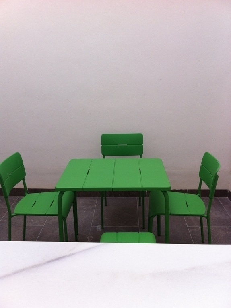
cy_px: 154
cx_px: 116
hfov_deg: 40.6
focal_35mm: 35
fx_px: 312
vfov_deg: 52.7
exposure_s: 1/205
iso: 80
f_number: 2.8
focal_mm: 3.85
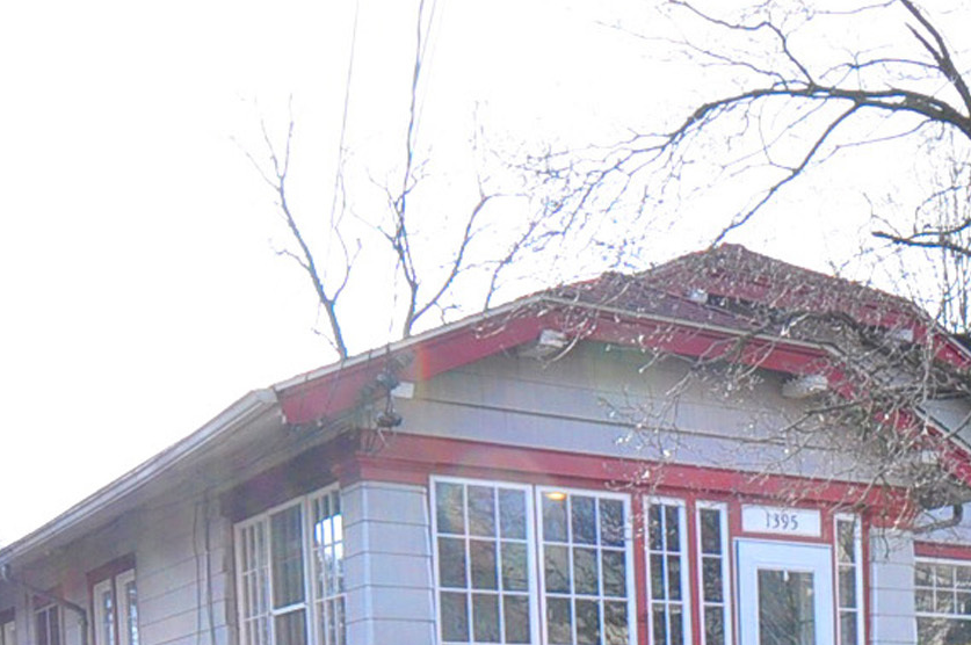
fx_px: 1401
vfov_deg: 23.3
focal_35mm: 52
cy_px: 811
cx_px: 1206
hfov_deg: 31.2
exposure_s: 1/320
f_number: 8
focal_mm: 10
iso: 400
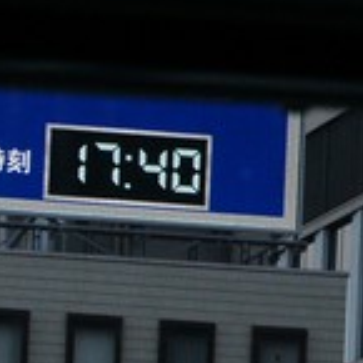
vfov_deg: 4.2
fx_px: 4817
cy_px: 821
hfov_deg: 4.3
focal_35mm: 406
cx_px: -337
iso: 400
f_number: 9
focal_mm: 60
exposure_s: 1/125
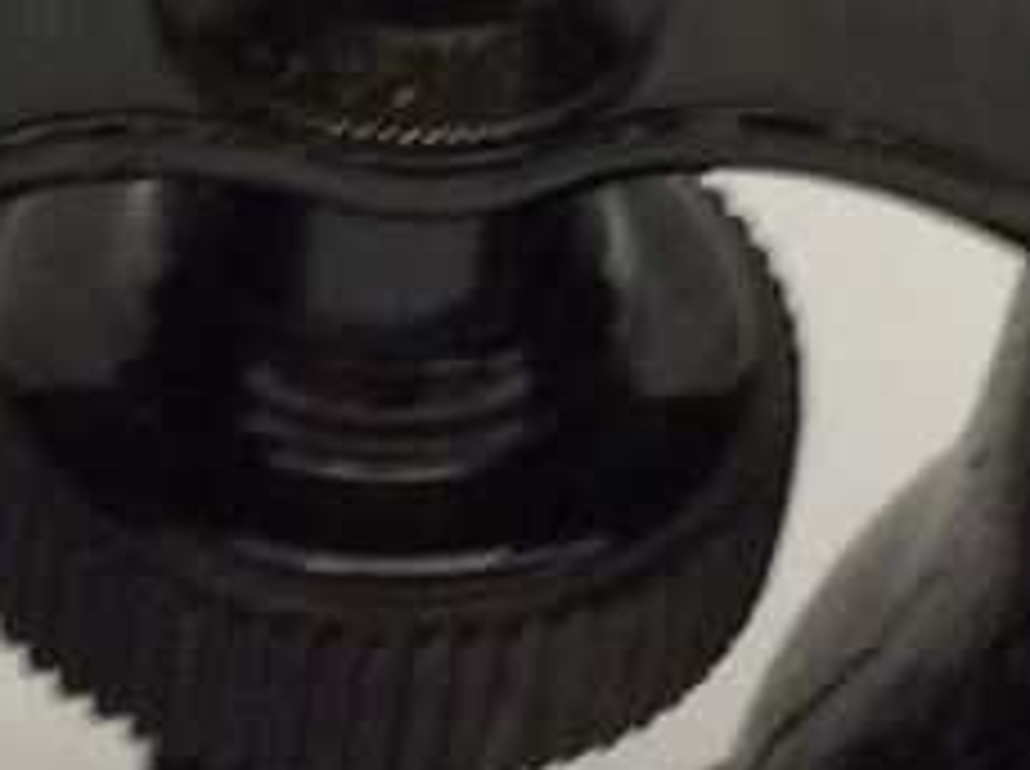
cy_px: 234
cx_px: 90
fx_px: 6150
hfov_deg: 9.5
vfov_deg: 7.2
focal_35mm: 207
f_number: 2.2
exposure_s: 1/33
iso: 160
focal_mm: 4.15
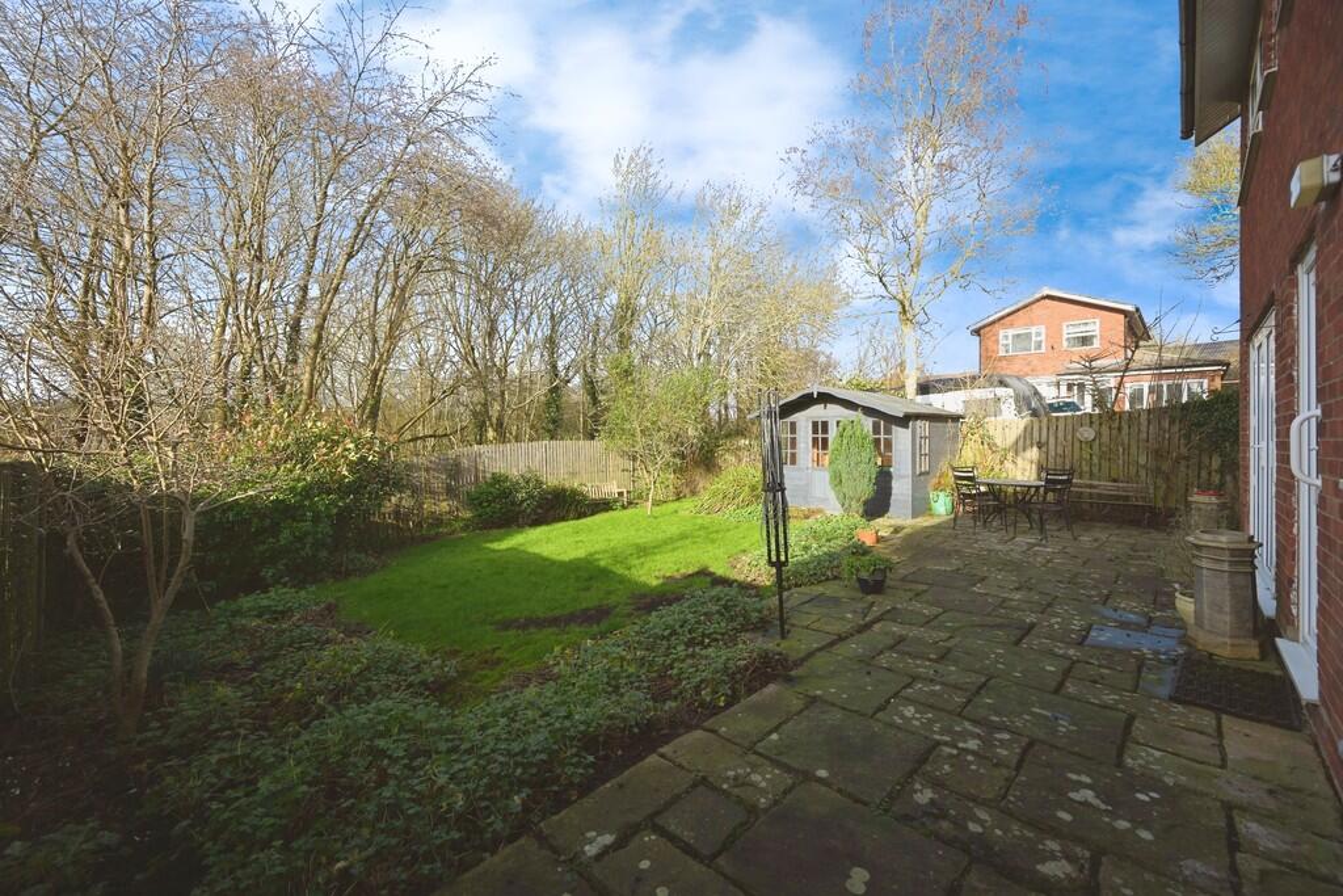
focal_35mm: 14
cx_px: 672
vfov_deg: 81.2
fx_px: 522
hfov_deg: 104.2
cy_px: 448
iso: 100
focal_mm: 14
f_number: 7.1
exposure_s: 1/200
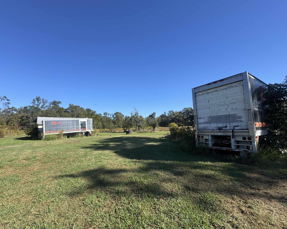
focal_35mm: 15
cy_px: 117
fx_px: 127
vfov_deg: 84.0
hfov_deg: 96.7
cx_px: 137
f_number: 2.2
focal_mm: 2.22
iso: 50
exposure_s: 1/1477
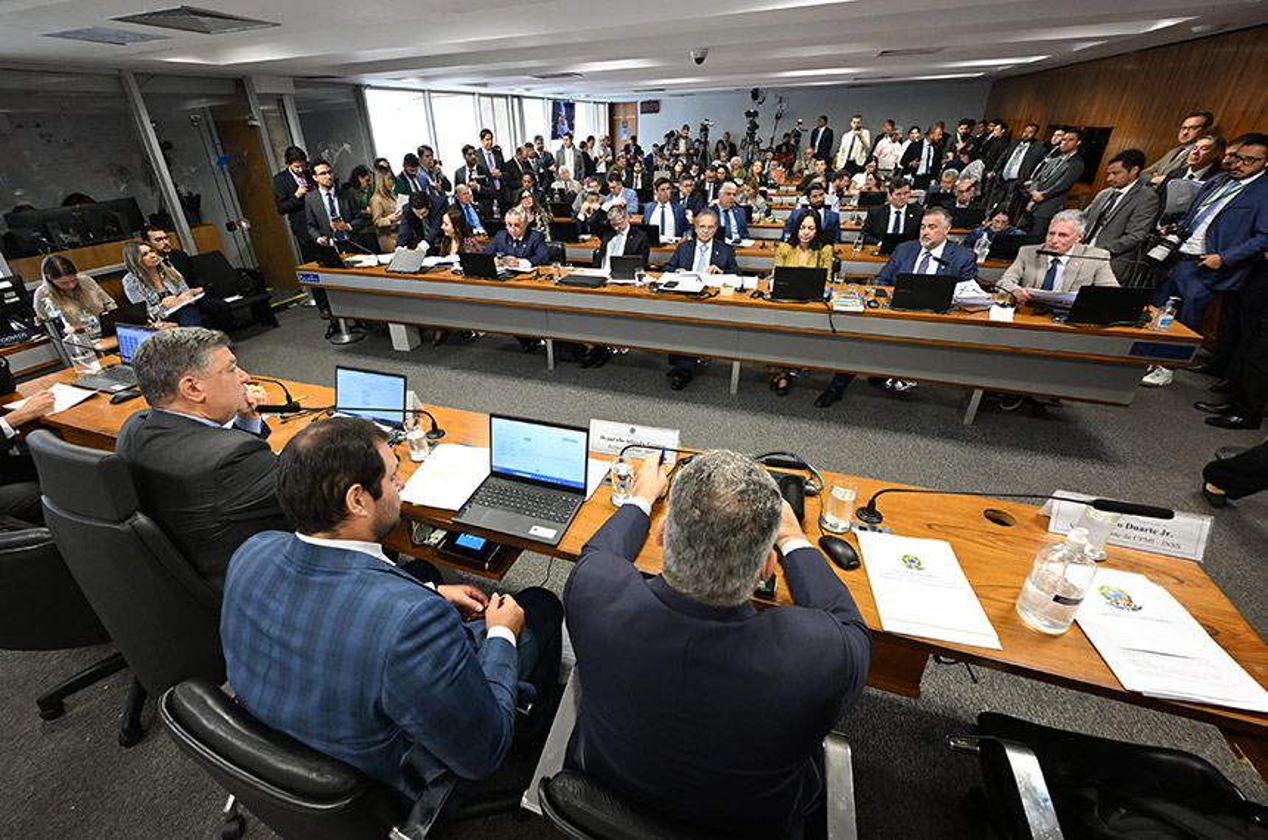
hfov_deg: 104.4
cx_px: 634
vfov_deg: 81.0
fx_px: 492
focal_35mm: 14
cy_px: 420
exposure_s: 1/100
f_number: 4.5
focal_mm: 14
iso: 2000
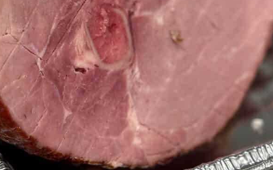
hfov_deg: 19.4
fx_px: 796
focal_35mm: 107
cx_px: 95
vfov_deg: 12.0
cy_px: -15
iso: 125
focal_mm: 6.76
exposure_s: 1/60
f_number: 1.78
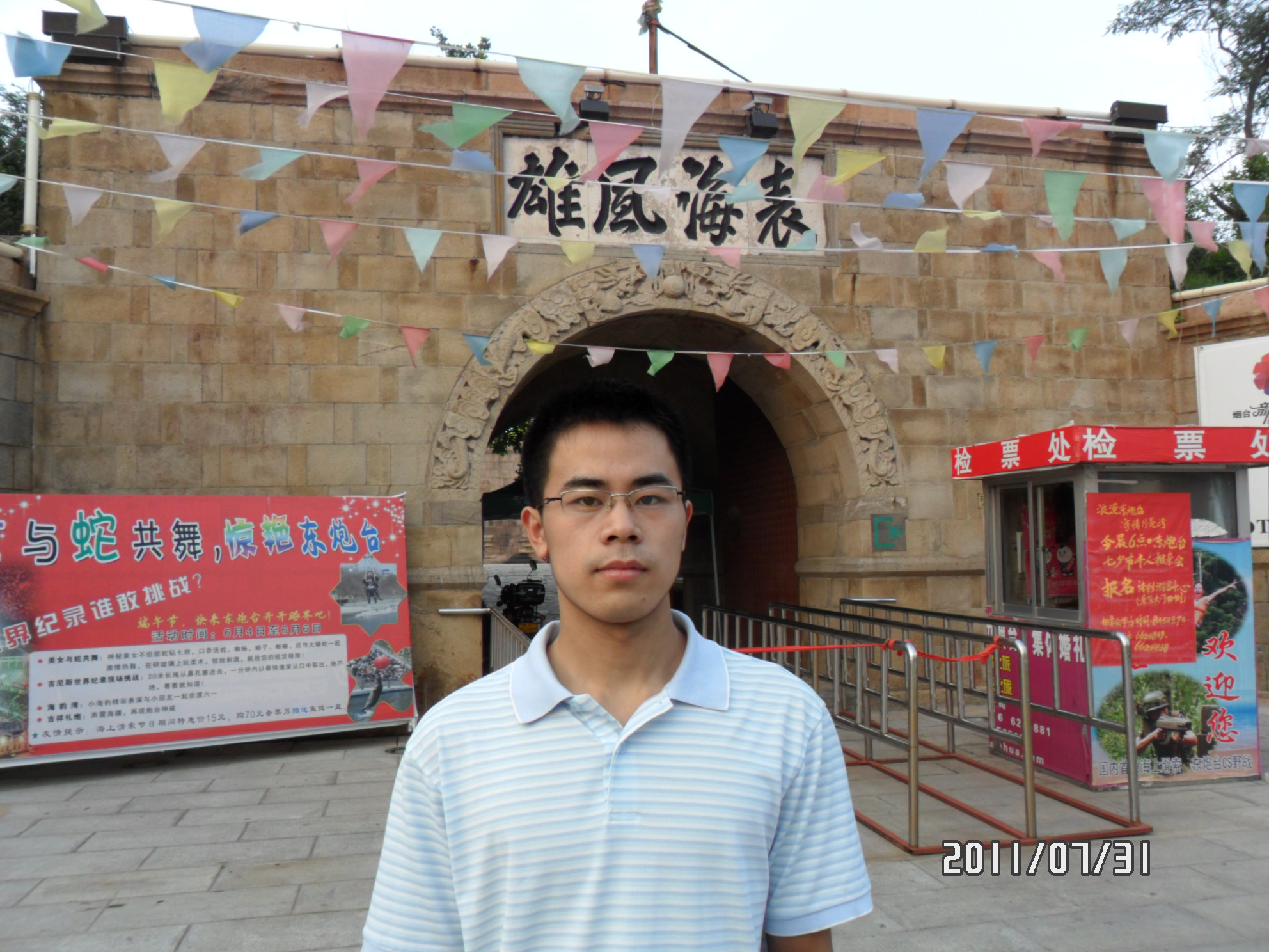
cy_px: 476
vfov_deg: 51.4
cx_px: 634
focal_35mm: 27
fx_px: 990
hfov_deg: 65.3
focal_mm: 4.9
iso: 80
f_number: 3.5
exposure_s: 1/90
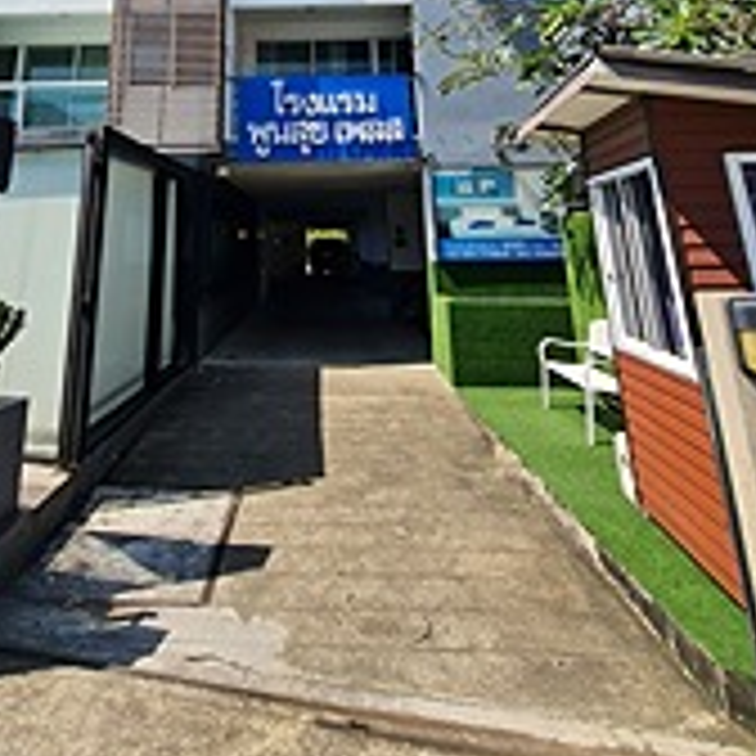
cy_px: 18
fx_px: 593
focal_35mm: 24
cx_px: 268
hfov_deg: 63.8
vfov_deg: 53.0
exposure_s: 1/1184
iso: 50
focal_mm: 2.2
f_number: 2.2
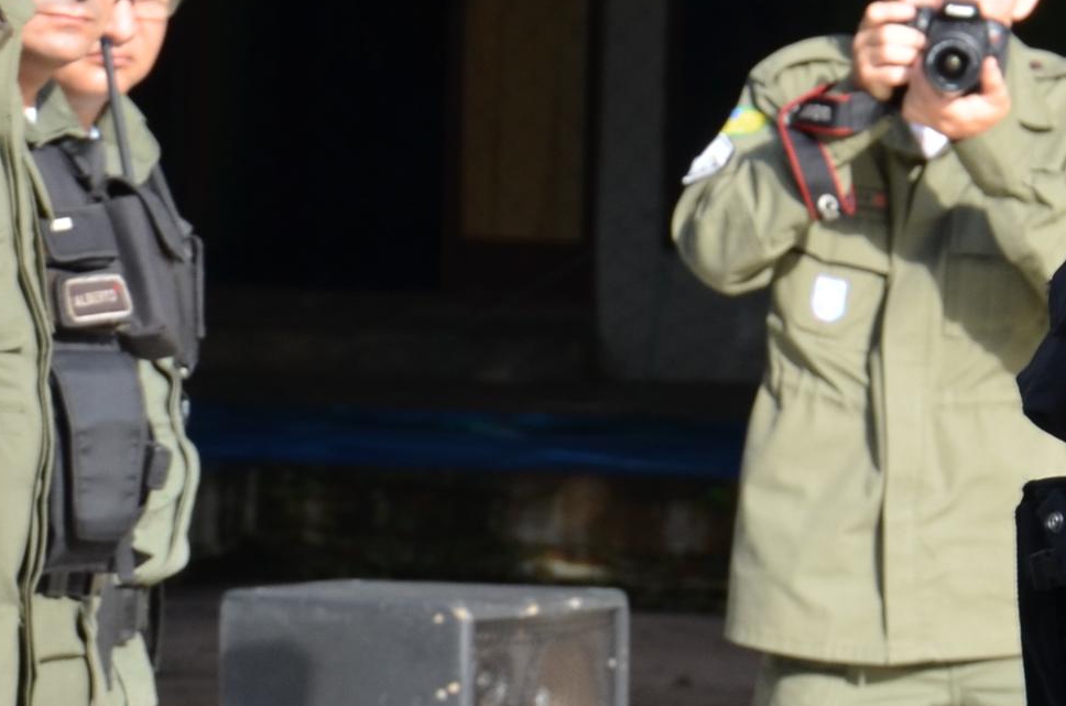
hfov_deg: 5.1
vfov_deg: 3.4
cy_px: 335
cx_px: 99
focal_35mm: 403
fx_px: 11908
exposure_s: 1/200
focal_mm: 66
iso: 200
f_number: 7.1
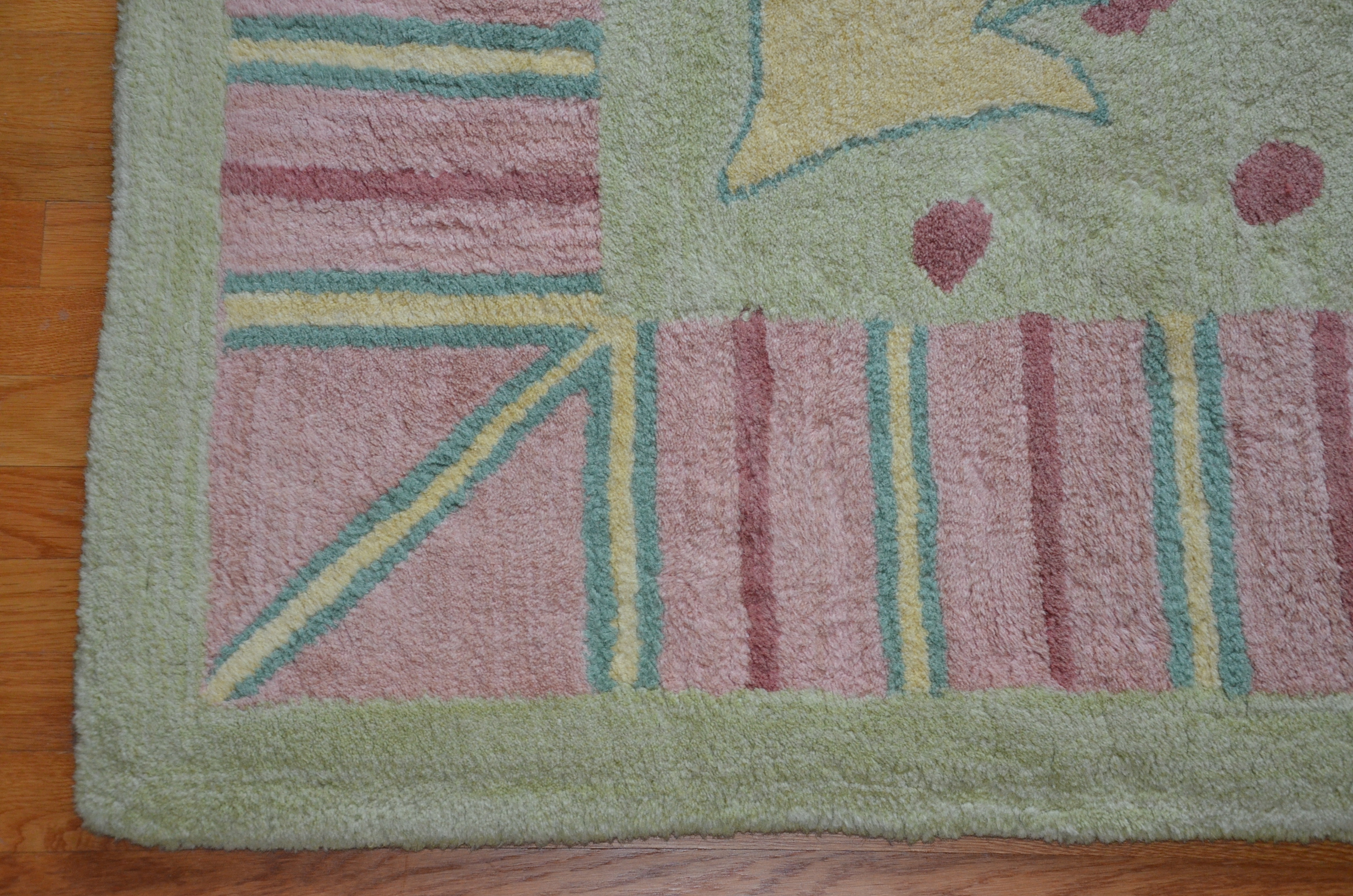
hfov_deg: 33.5
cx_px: 676
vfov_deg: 22.5
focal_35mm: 60
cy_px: 448
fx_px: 2250
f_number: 4.5
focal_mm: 40
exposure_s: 1/60
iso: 800
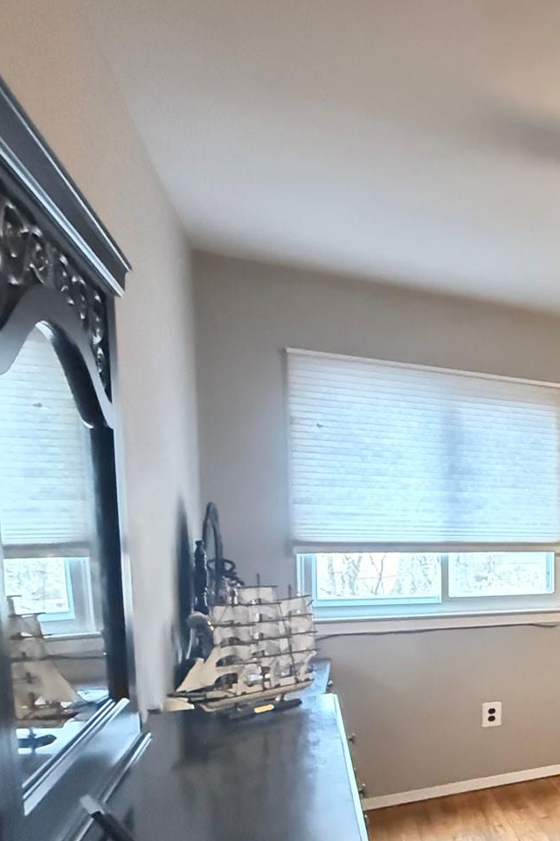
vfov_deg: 58.7
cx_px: 864
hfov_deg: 27.3
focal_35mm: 31
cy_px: 573
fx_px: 724
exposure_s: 1/30
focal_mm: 2.22
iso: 2000
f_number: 2.2
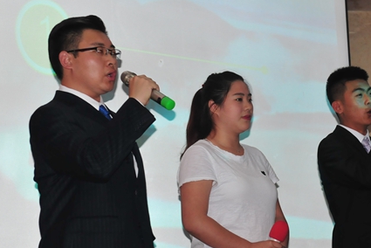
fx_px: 1359
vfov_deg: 10.4
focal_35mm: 132
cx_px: 259
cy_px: 136
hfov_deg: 15.5
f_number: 5
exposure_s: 1/100
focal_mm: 55
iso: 800
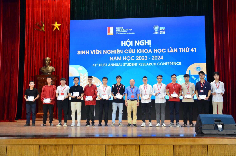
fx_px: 255
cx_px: 118
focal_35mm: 39
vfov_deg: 34.1
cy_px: 78
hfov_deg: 49.6
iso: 640
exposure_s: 1/80
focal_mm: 26
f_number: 4
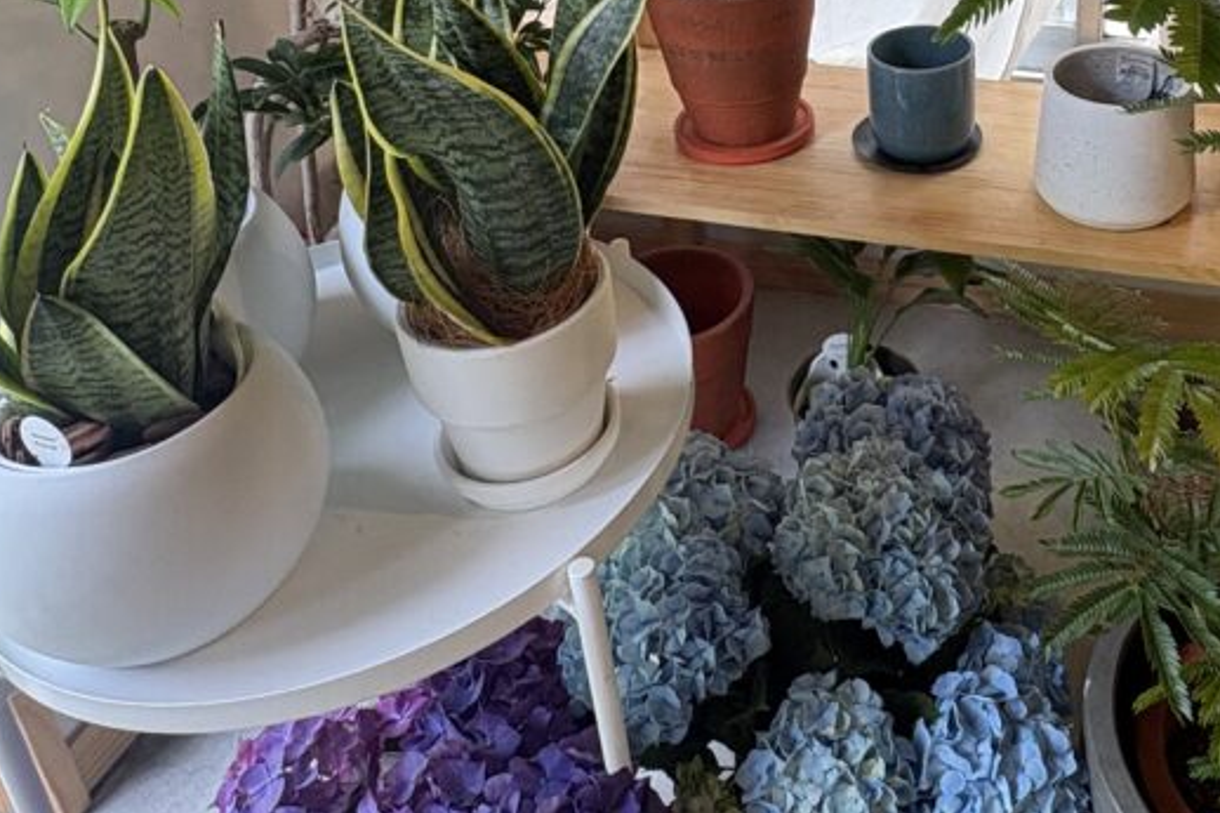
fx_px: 1220
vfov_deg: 34.0
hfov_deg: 51.1
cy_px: 24
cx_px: 904
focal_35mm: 36
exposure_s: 1/100
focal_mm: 2.22
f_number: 2.2
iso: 80
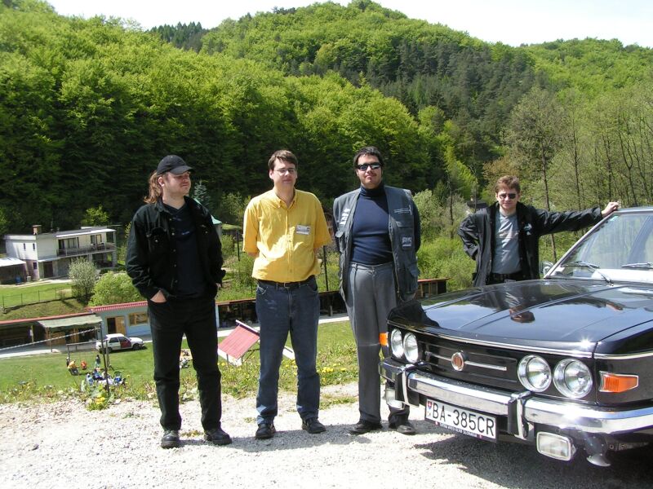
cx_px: 326
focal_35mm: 38
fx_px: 717
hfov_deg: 49.0
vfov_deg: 37.7
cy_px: 244
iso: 50
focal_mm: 5.8
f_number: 5.6
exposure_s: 1/200
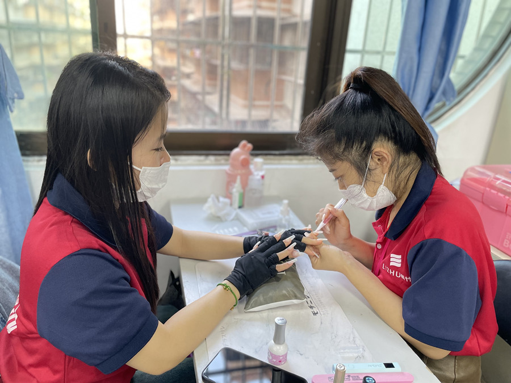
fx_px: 384
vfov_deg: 53.1
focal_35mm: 26
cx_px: 256
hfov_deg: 67.3
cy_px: 192
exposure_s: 1/90
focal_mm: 4.2
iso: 125
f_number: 1.6
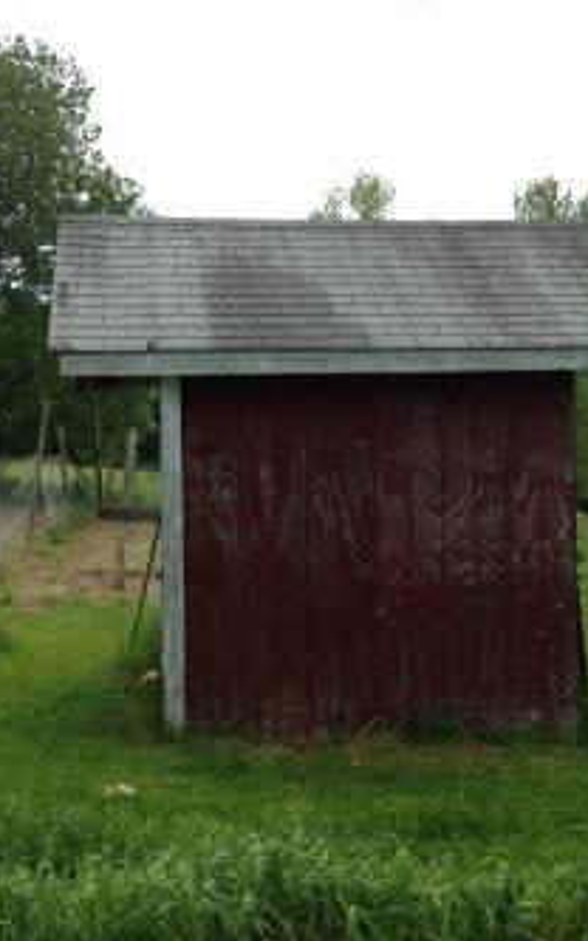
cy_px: 472
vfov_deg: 42.7
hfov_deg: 27.4
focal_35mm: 47
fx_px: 1206
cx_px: 260
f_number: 2.4
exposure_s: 1/1261
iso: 50
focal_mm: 4.12
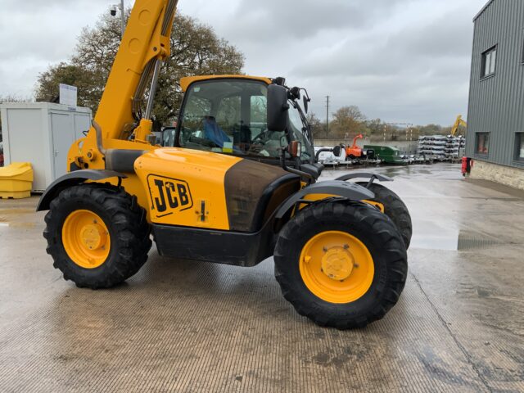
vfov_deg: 48.2
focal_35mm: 29
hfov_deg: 61.7
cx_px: 262
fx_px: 439
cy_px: 196
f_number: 1.8
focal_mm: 3
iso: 16
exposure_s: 1/635
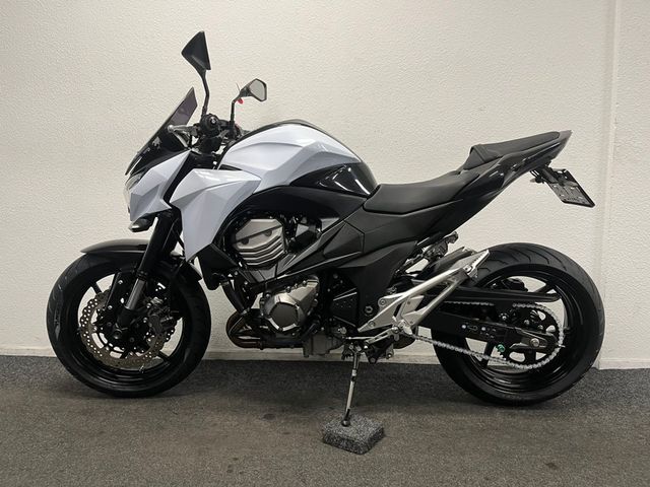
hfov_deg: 67.3
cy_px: 244
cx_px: 325
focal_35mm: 26
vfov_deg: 53.1
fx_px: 488
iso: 80
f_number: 1.6
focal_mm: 5.1
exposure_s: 1/50
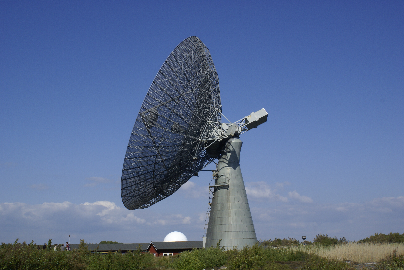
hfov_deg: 43.6
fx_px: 506
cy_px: 135
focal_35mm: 45
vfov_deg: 29.9
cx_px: 202
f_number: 13
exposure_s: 1/400
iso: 200
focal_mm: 30
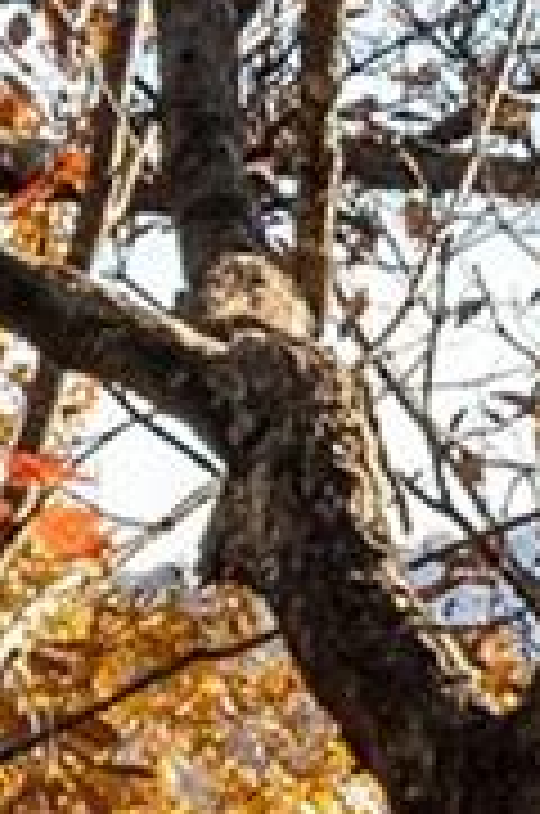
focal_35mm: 340
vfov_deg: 6.1
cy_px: 697
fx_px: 7679
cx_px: 2763
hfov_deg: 3.6
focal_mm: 30
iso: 320
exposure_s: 1/1250
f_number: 7.1
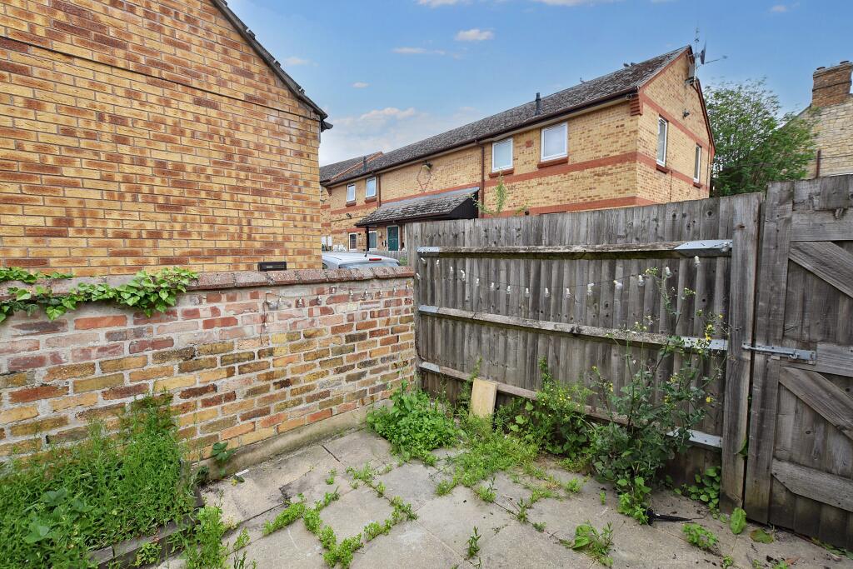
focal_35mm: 15
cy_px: 284
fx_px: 355
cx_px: 426
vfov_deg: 77.3
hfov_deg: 100.4
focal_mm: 10
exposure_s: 1/400
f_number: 7.1
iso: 200
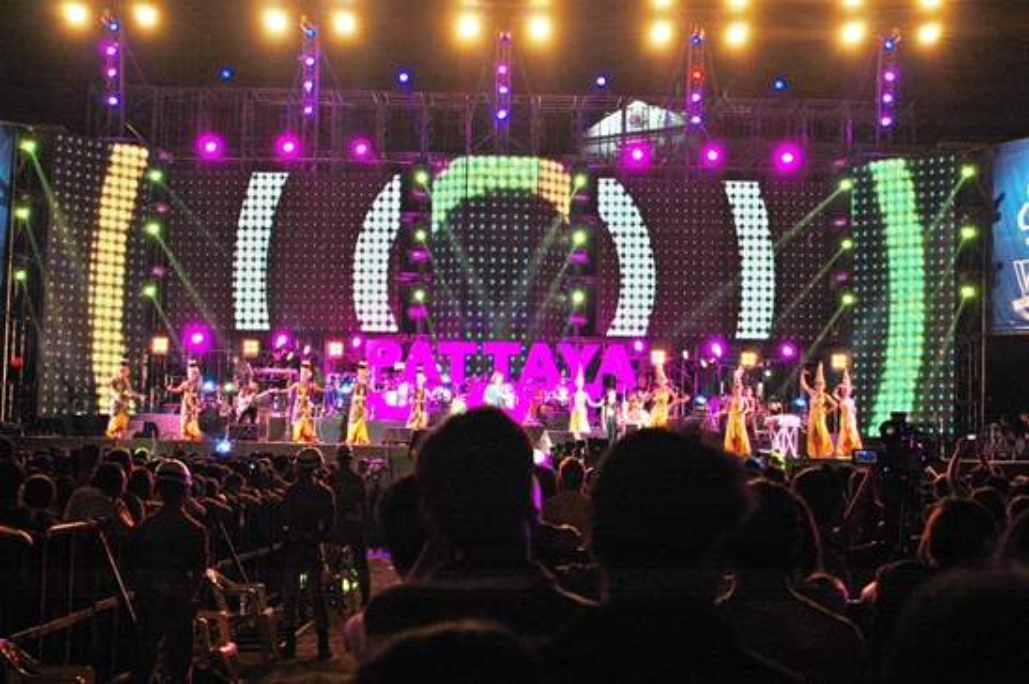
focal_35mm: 63
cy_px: 342
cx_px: 514
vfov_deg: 21.5
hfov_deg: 31.9
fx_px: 1799
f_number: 4.2
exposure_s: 1/40
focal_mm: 42
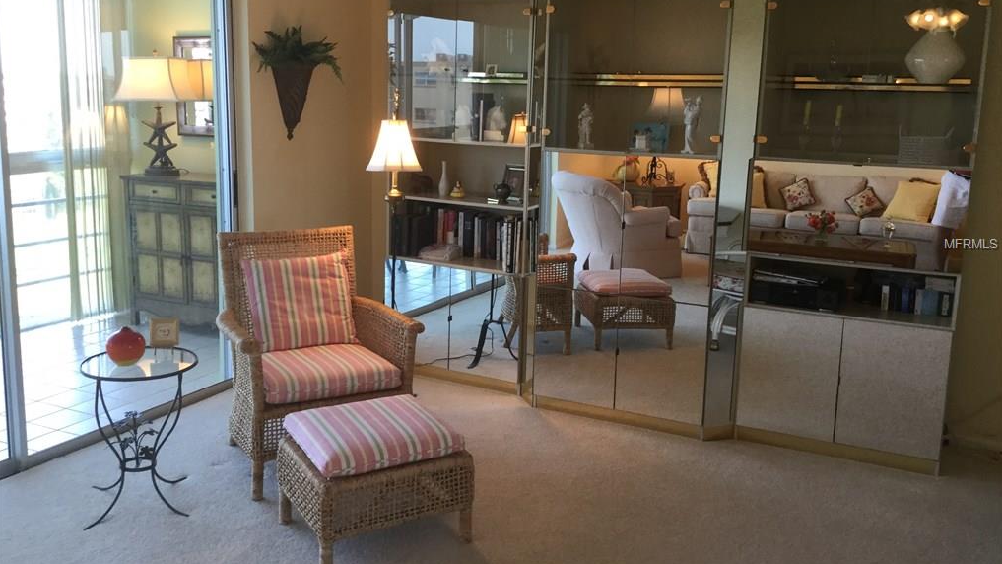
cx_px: 500
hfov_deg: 58.0
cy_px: 245
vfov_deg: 34.6
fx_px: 903
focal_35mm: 34
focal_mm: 3.3
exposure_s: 1/30
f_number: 2.4
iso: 25
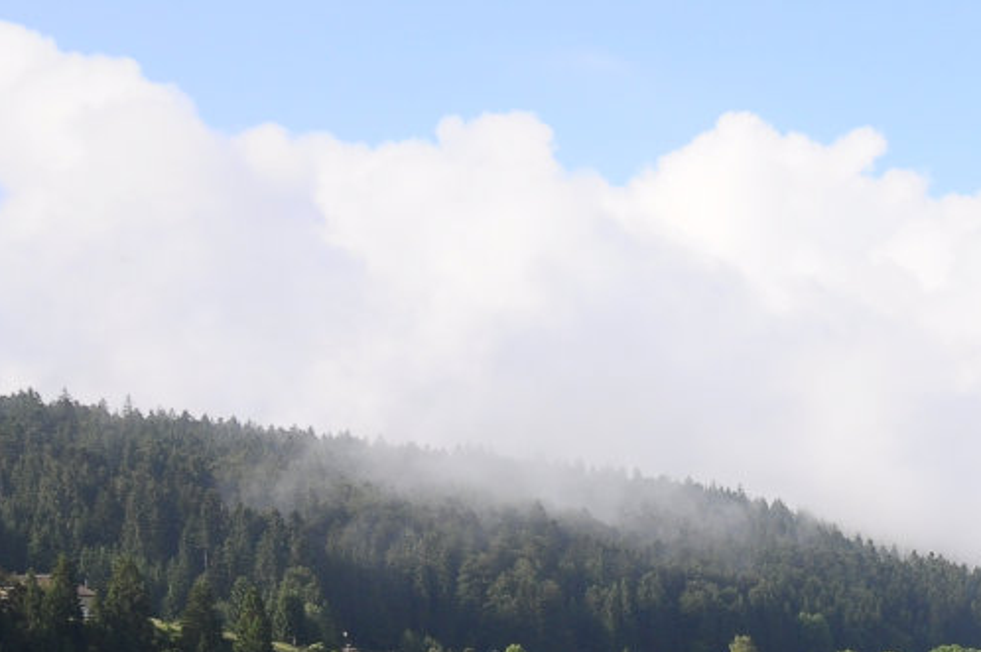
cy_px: 856
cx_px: 1318
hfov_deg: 17.9
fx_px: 2886
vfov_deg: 12.5
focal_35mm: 106
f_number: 11
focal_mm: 22
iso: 200
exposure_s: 1/160
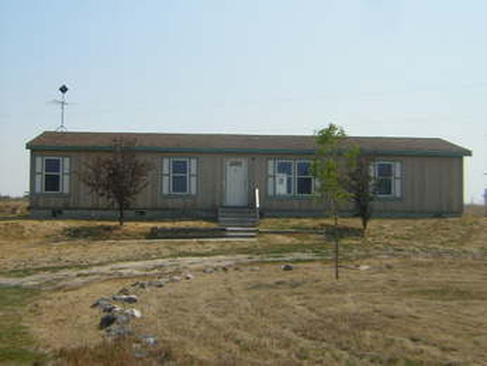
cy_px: 183
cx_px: 244
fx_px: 718
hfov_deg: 37.5
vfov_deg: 28.6
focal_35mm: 51
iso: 50
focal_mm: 6.6
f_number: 6.2
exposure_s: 1/432
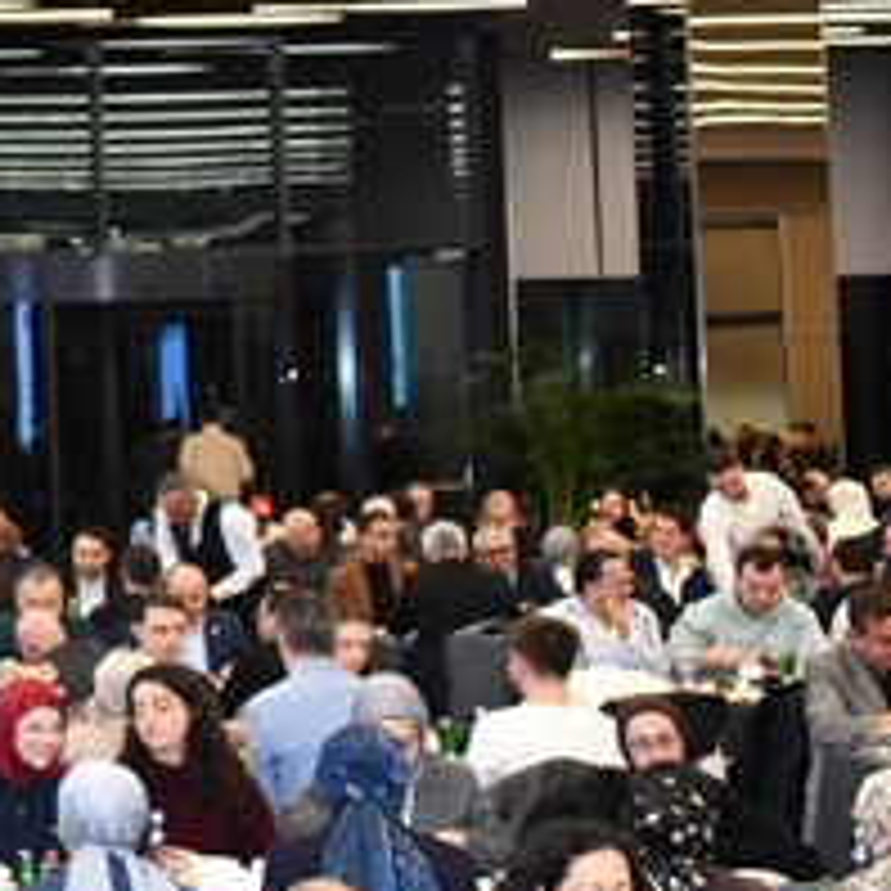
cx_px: -734
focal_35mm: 96
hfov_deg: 15.5
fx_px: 2796
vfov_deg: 18.0
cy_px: 214
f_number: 3.5
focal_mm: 28
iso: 640
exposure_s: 1/200
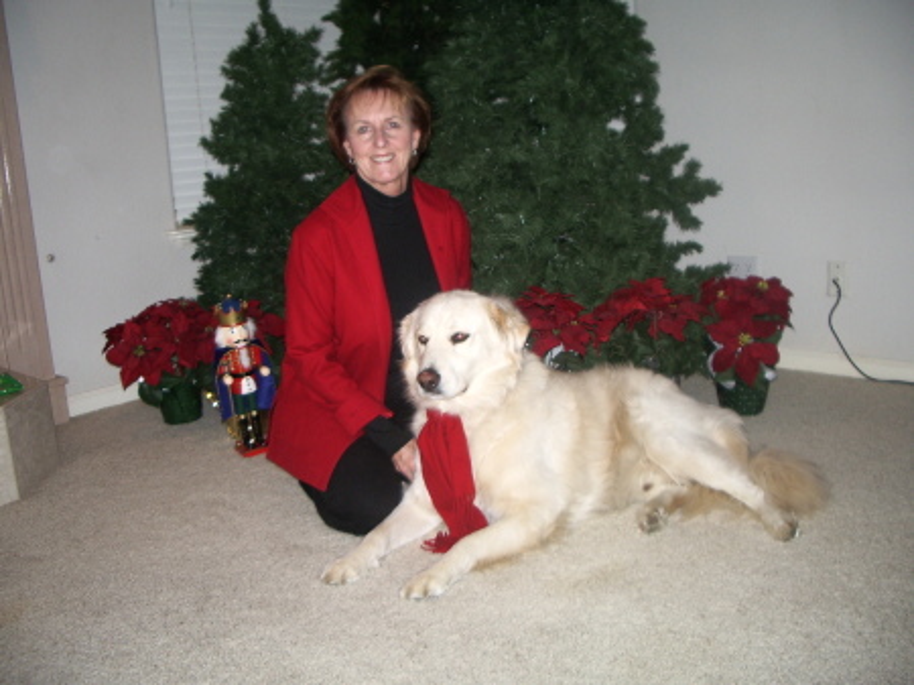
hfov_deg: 52.7
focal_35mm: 35
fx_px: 924
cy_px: 342
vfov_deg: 40.7
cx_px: 457
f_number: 2.6
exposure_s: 1/40
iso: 100
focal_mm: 5.8
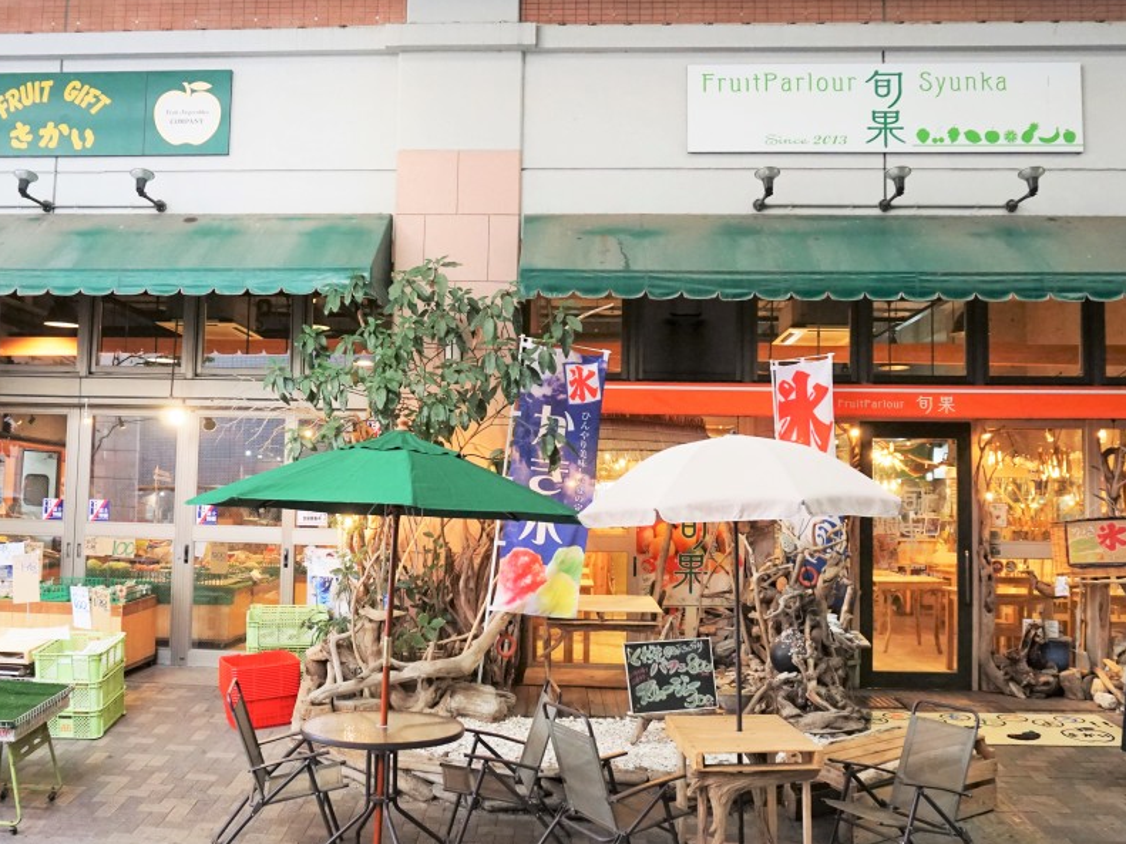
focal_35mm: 35
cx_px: 483
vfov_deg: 40.7
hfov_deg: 52.5
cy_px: 417
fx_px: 1138
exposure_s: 1/160
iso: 1250
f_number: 4
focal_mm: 16
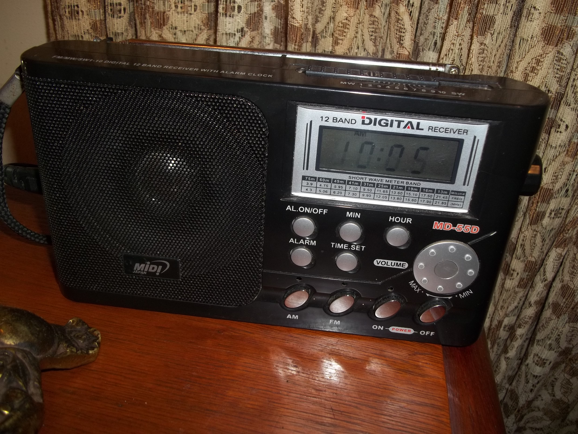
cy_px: 217
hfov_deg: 56.8
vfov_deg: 44.2
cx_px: 289
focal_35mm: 32
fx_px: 534
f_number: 2.9
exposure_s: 1/30
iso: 64
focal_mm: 5.7
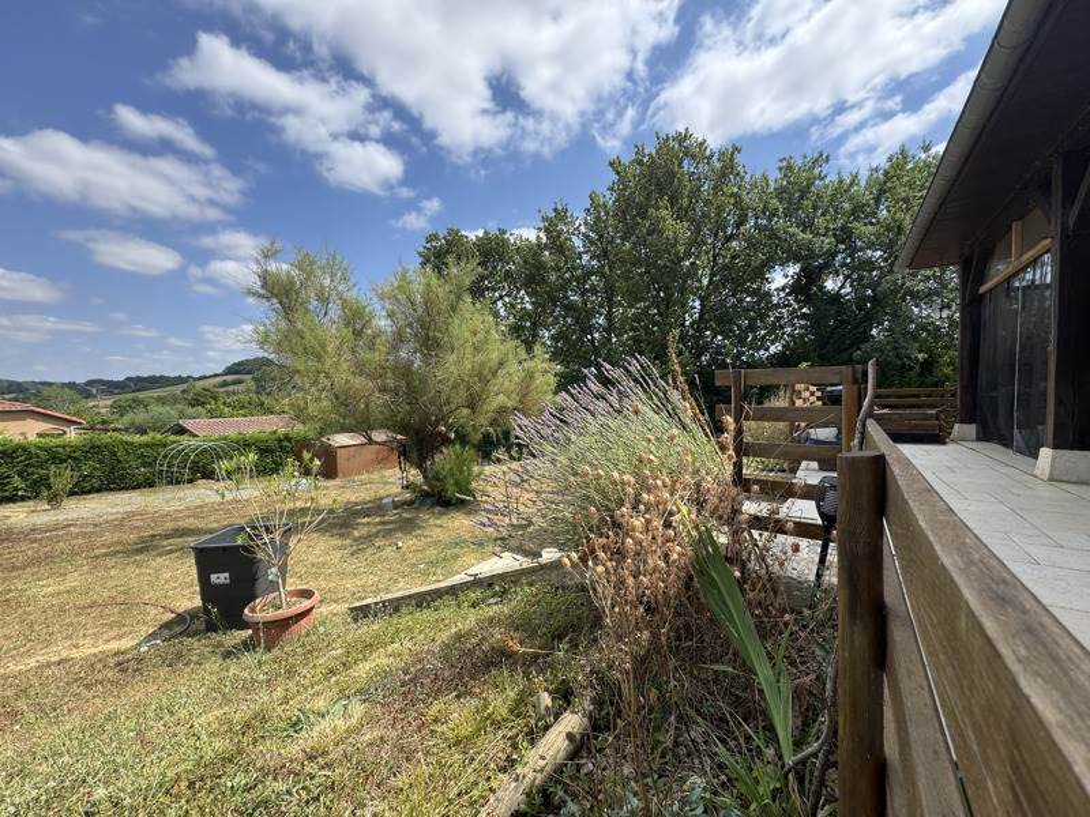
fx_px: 441
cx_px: 545
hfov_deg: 102.1
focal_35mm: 14
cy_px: 408
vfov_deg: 85.7
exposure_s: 1/932
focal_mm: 2.22
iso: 50
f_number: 2.2
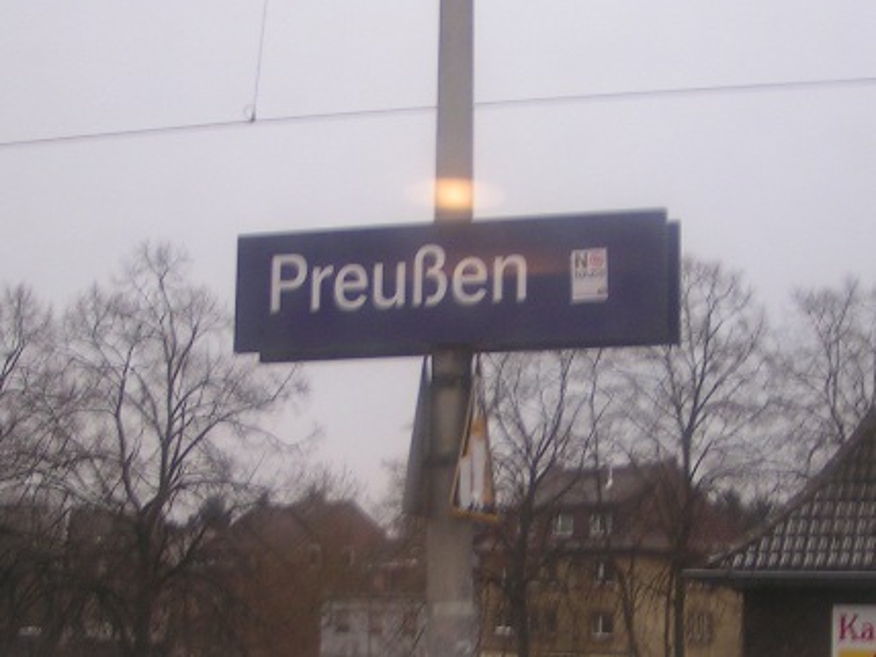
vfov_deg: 20.7
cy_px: 428
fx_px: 1797
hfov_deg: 27.4
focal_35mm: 71
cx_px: 458
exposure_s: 1/40
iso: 50
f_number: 2.8
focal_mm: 5.8
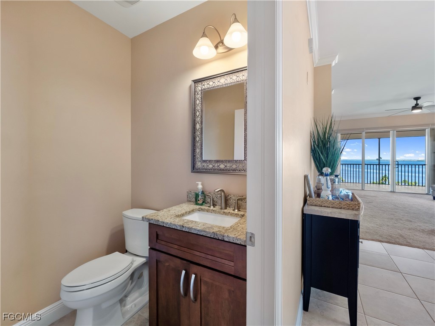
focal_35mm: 14
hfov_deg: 102.1
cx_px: 218
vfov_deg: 85.7
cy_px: 163
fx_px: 176
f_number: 7.1
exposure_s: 1/15
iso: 200
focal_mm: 7
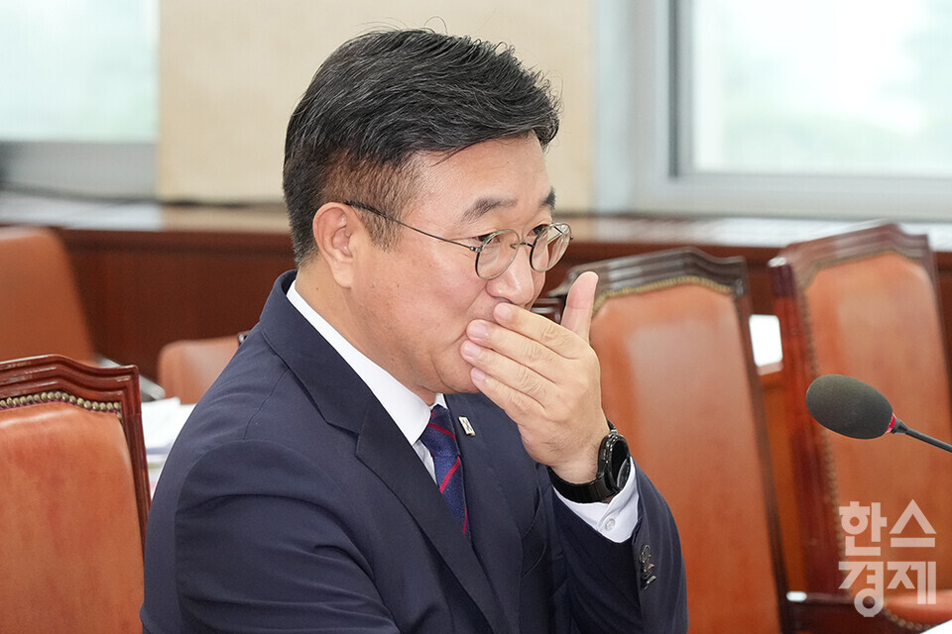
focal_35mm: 105
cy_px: 317
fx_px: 2776
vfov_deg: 13.0
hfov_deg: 19.5
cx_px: 476
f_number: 5
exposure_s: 1/250
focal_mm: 105
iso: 3200
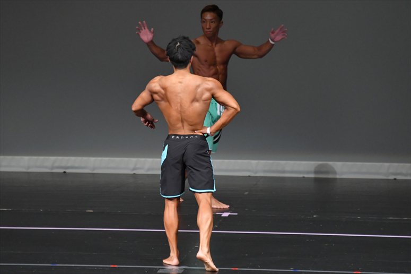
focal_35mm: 345
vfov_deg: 4.0
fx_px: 3937
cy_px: 137
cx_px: 206
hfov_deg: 6.0
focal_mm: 230
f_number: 5.6
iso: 4000
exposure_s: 1/400
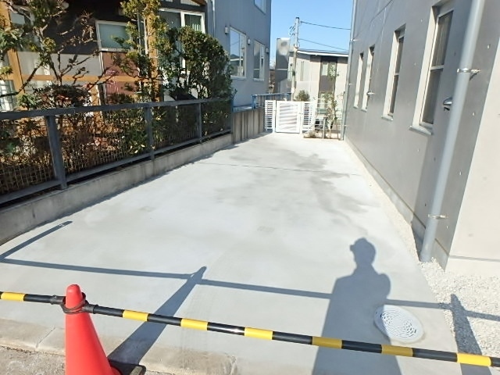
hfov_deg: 79.0
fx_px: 303
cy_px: 188
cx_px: 250
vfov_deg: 63.4
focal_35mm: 21
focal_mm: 3.7
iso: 125
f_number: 6
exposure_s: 1/400
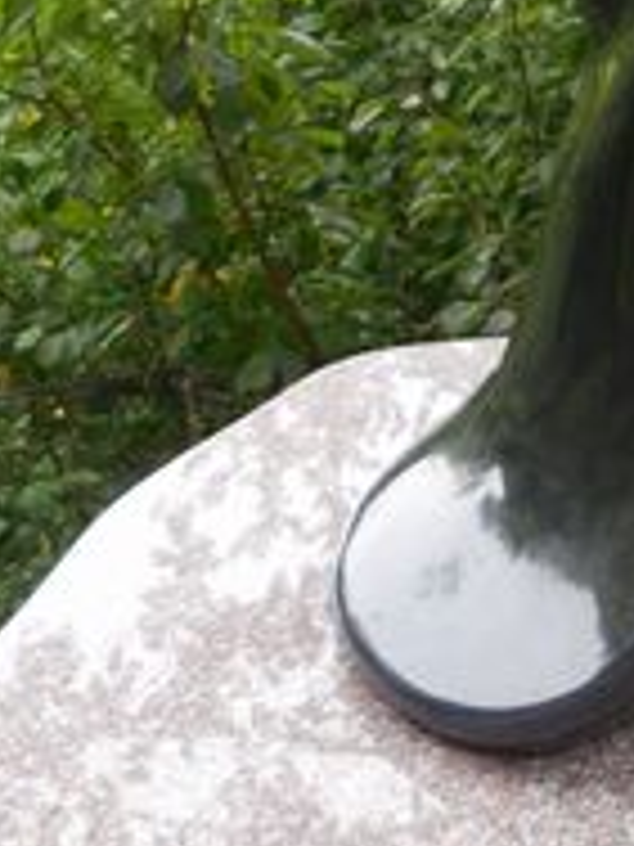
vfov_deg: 24.1
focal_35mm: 75
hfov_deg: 17.8
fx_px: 1832
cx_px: 917
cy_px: -115
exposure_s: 1/50
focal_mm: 4.5
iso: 125
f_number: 3.3
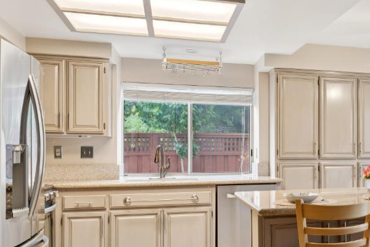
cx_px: 346
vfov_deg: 29.7
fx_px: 462
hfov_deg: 39.8
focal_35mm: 45
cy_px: 156
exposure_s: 1/4
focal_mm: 18
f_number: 11
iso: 320
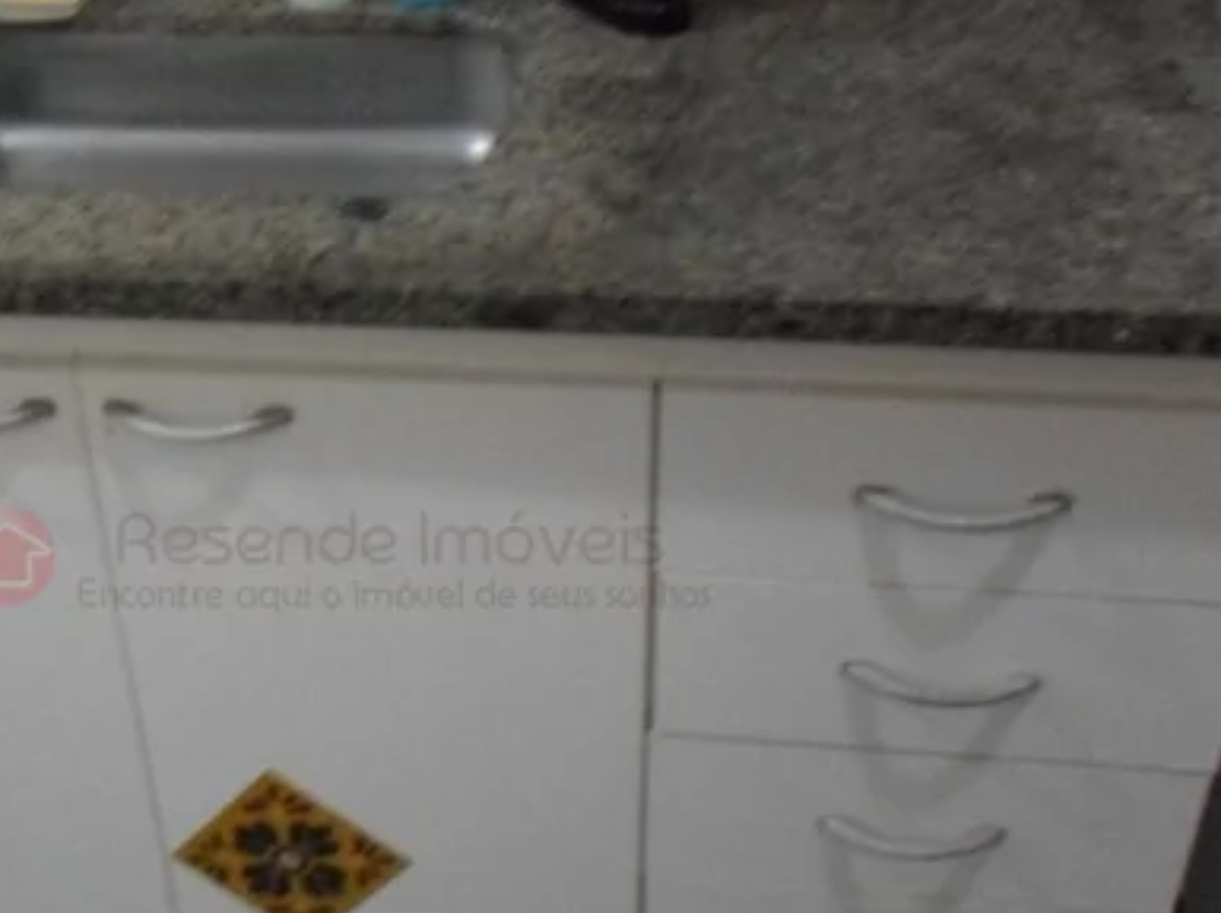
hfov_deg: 36.2
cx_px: 336
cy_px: 561
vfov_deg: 27.9
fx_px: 1832
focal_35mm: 52
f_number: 2.5
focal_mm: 4.5
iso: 400
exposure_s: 1/15
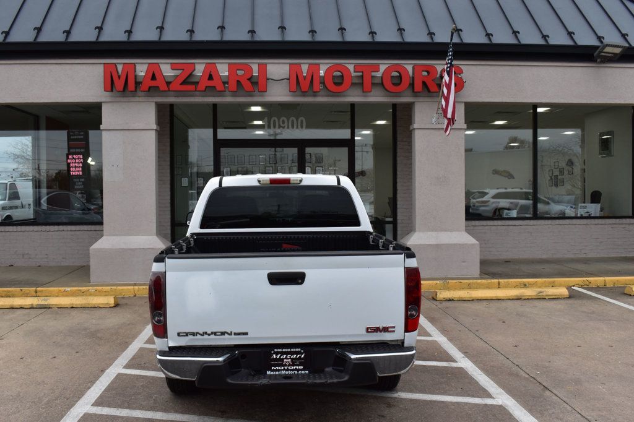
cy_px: 211
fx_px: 634
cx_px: 317
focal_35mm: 36
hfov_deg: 53.1
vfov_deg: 36.8
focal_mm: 24
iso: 400
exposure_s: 1/125
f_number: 9
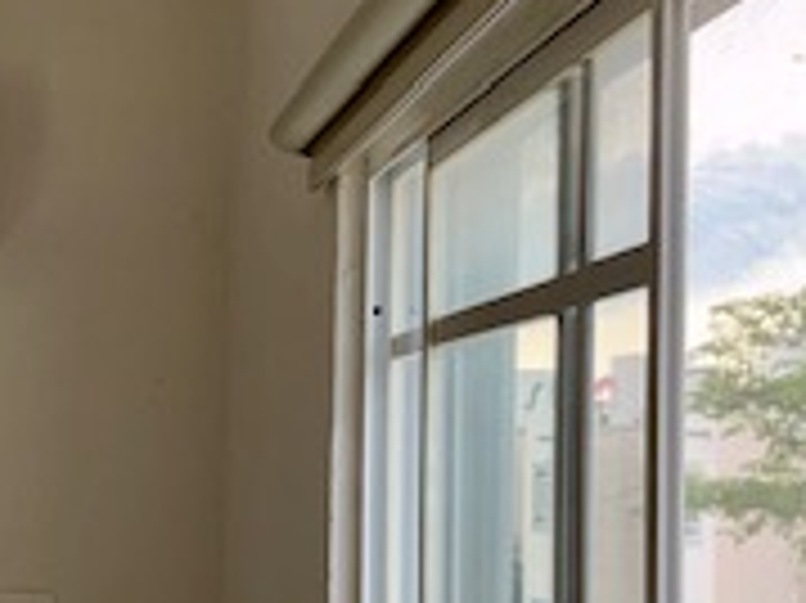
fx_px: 2164
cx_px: -45
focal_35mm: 93
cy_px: 450
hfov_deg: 20.3
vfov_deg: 15.8
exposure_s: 1/122
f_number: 1.8
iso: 32
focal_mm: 4.25
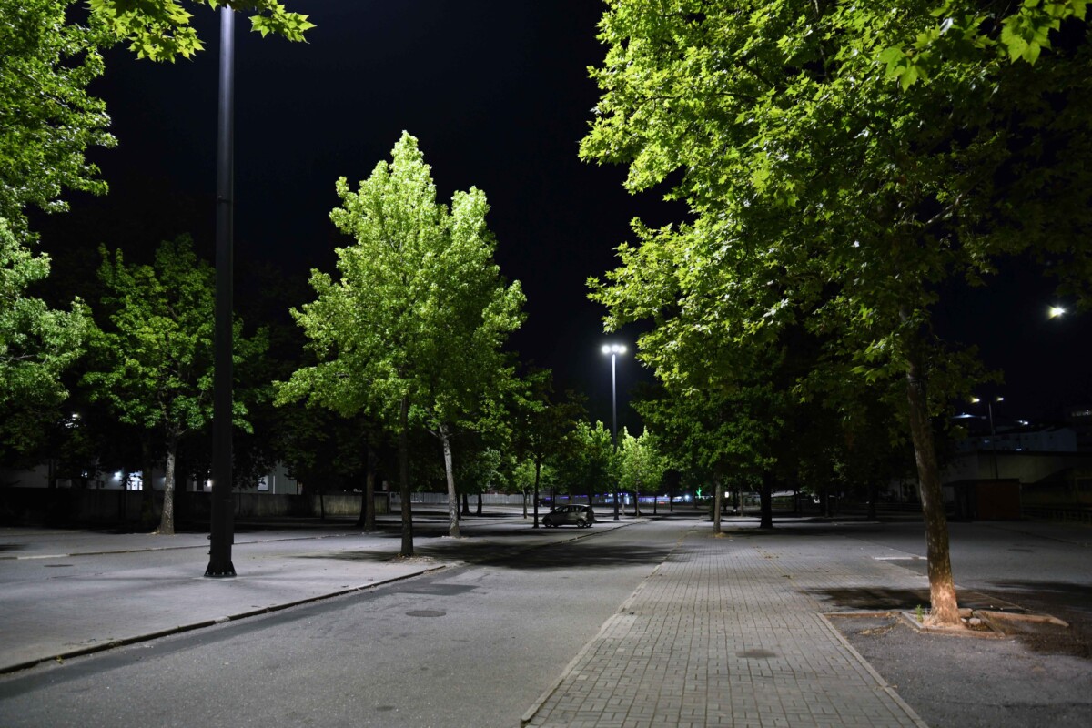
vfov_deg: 53.1
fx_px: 728
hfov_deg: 73.7
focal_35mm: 24
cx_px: 546
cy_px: 364
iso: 1600
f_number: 2.8
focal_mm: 24
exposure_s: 1/80
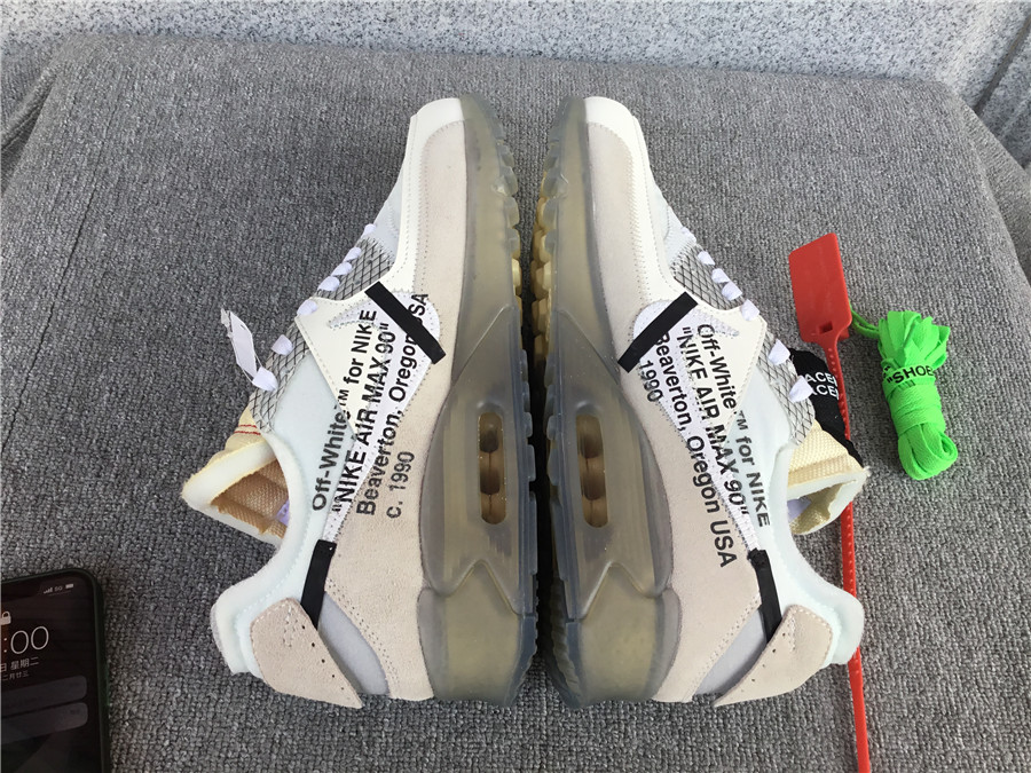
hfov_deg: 58.4
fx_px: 923
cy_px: 386
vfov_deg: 45.4
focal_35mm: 31
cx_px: 516
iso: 25
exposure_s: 1/283
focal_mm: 3.3
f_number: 2.4
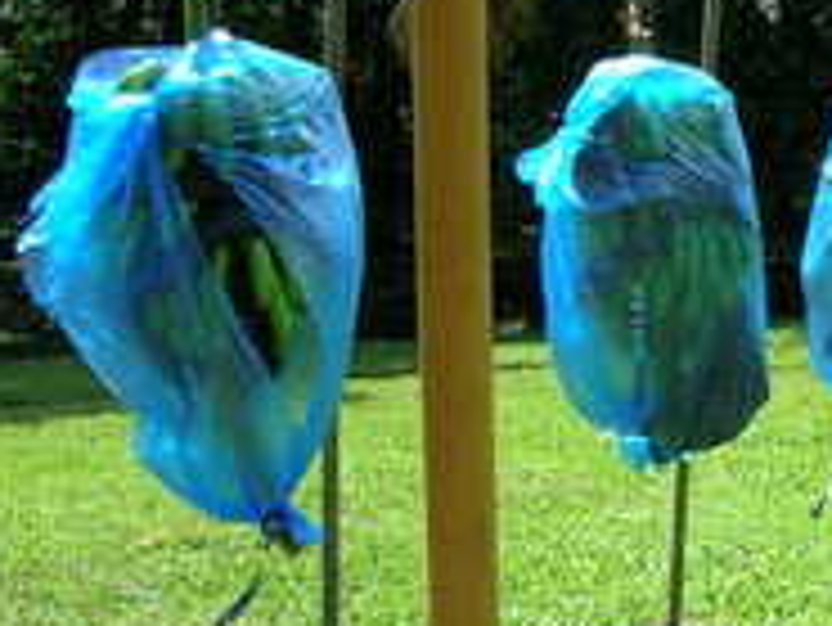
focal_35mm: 92
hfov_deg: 19.7
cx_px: 1070
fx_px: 2213
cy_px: 453
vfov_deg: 16.0
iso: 50
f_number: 4.9
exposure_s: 1/173
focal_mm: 5.7
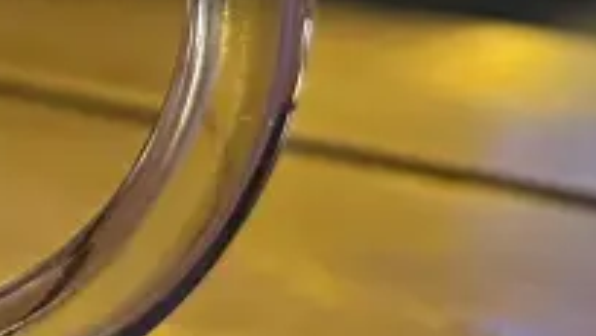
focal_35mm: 131
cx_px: -450
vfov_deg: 9.1
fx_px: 2071
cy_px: -85
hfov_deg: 14.5
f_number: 1.78
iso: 640
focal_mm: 6.76
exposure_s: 1/33
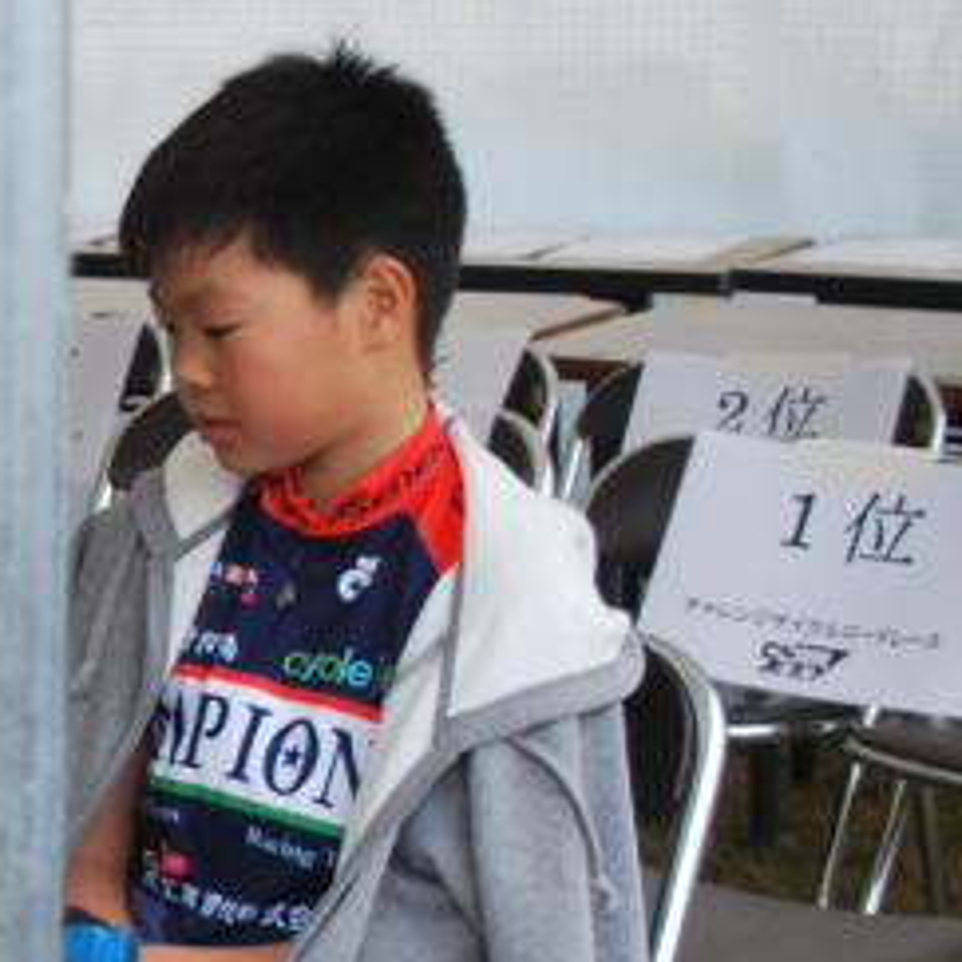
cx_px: -867
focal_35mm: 140
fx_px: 4402
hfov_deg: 11.4
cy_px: 746
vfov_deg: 12.4
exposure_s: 1/80
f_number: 4.2
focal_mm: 26
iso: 200
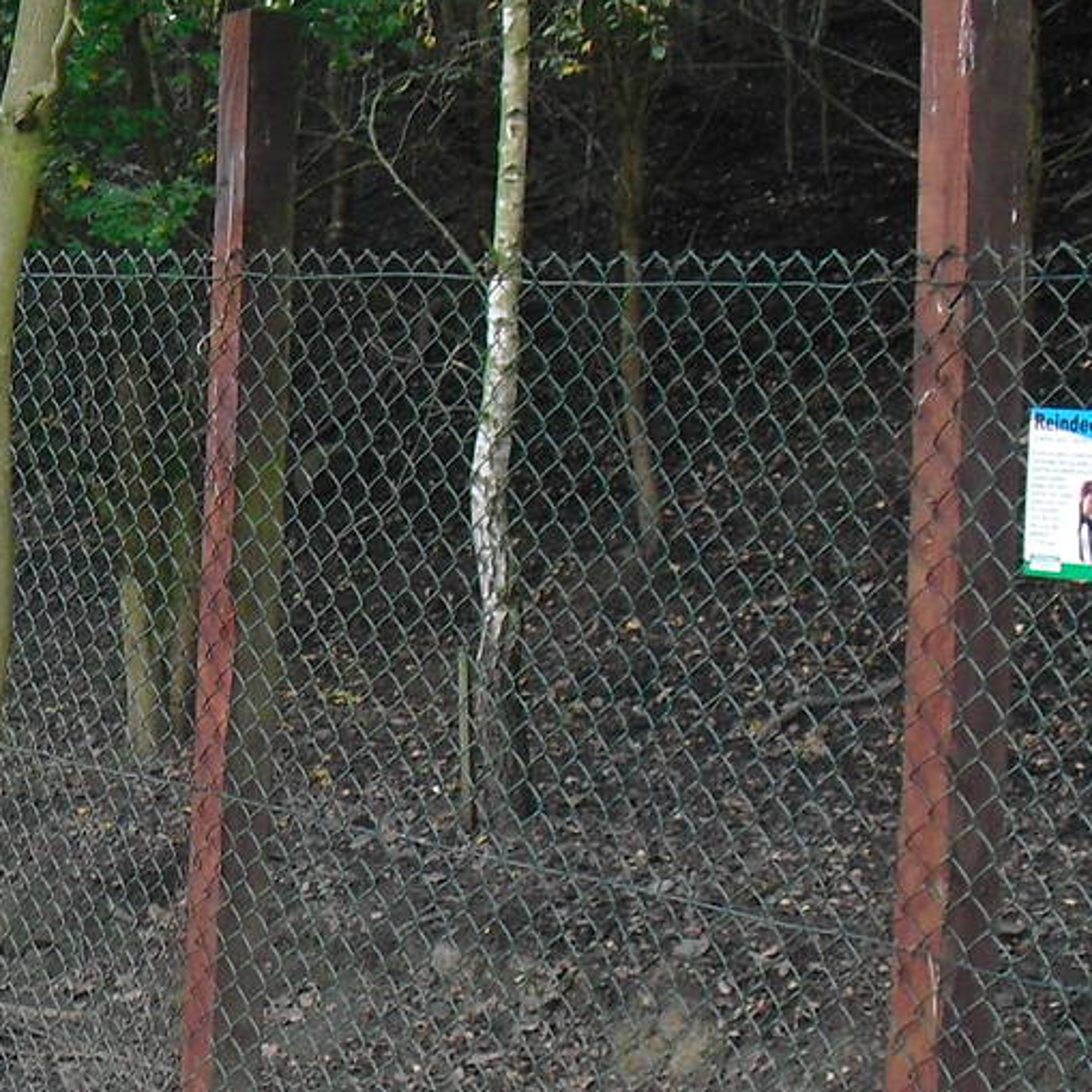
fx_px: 3569
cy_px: 678
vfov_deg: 17.4
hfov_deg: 16.6
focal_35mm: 100
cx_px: -245
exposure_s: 1/125
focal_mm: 6.3
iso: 200
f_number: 3.1
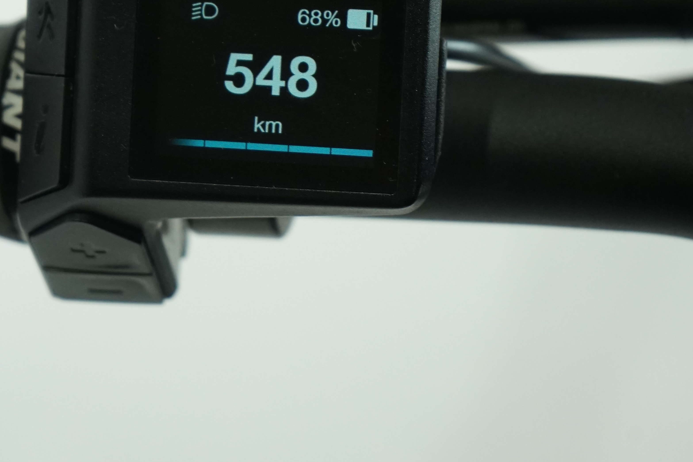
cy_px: 64
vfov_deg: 10.2
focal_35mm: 134
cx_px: 288
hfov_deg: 15.3
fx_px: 2580
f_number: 6.3
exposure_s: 1/200
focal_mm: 70
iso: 1600
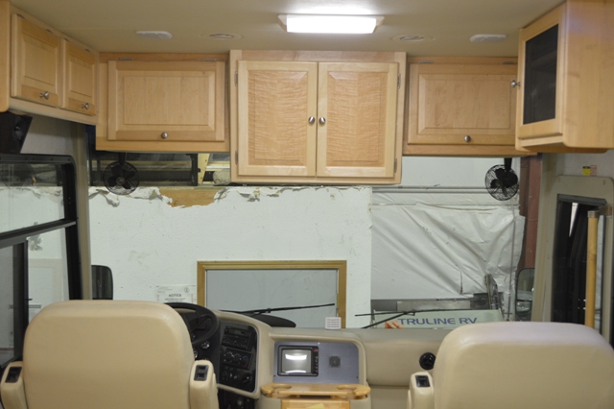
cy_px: 204
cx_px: 307
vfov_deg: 30.8
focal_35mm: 44
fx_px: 742
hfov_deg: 45.0
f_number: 4.5
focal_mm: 29
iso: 800
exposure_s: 1/15
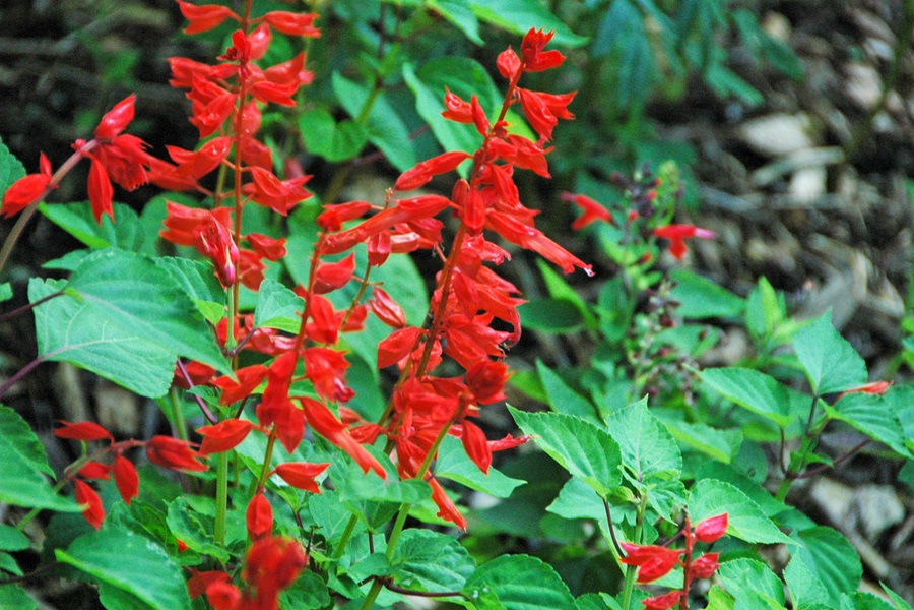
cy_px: 305
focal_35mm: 300
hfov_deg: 6.9
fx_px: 7616
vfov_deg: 4.6
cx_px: 457
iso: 1600
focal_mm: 200
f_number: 5.6
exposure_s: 1/250
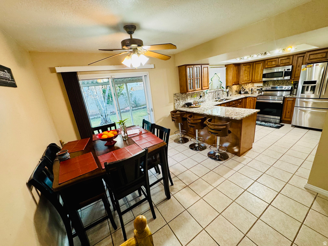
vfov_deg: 85.7
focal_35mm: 14
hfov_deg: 102.1
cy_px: 123
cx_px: 164
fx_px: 133
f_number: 2.2
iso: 200
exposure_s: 1/60
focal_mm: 2.22
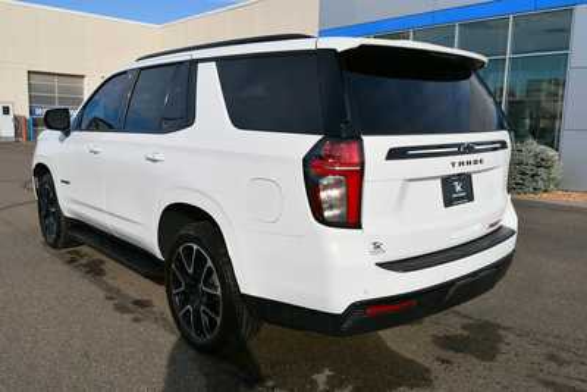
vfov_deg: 43.6
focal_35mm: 30
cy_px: 196
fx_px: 489
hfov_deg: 61.9
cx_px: 294
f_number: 9
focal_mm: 20
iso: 100
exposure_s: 1/400
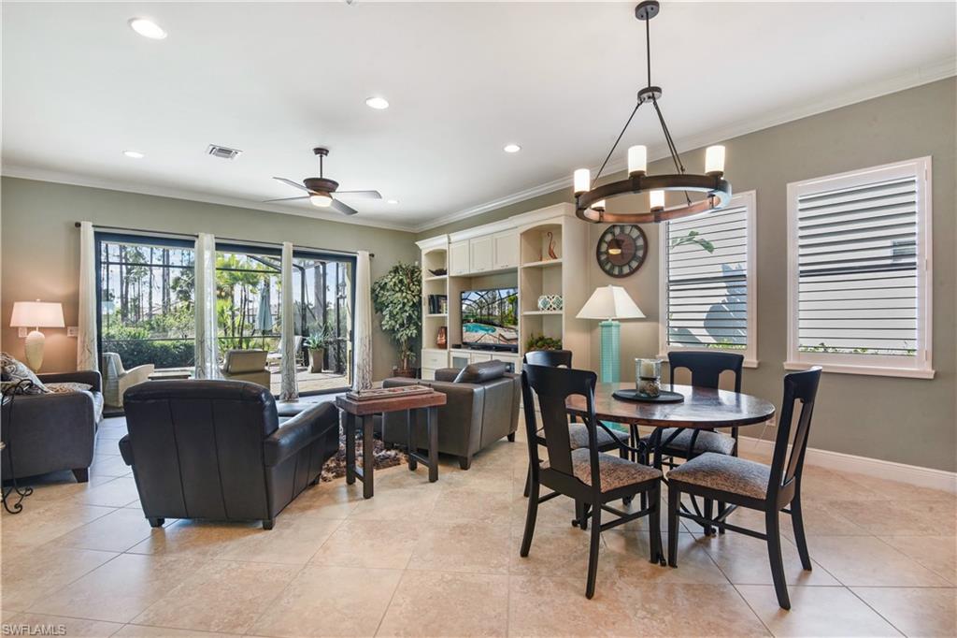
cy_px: 319
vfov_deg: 73.7
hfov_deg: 96.8
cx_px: 478
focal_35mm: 16
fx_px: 425
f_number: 11
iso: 400
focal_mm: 16
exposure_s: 1/60
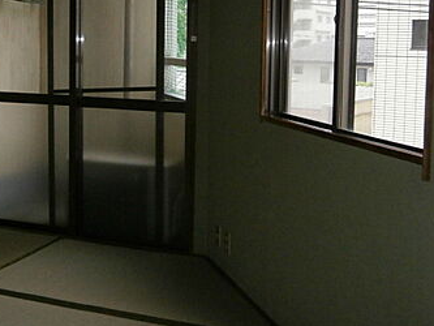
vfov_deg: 28.7
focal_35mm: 50
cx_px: 189
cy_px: 80
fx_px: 627
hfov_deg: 38.1
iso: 400
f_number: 2.8
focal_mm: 4.7
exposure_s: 1/250
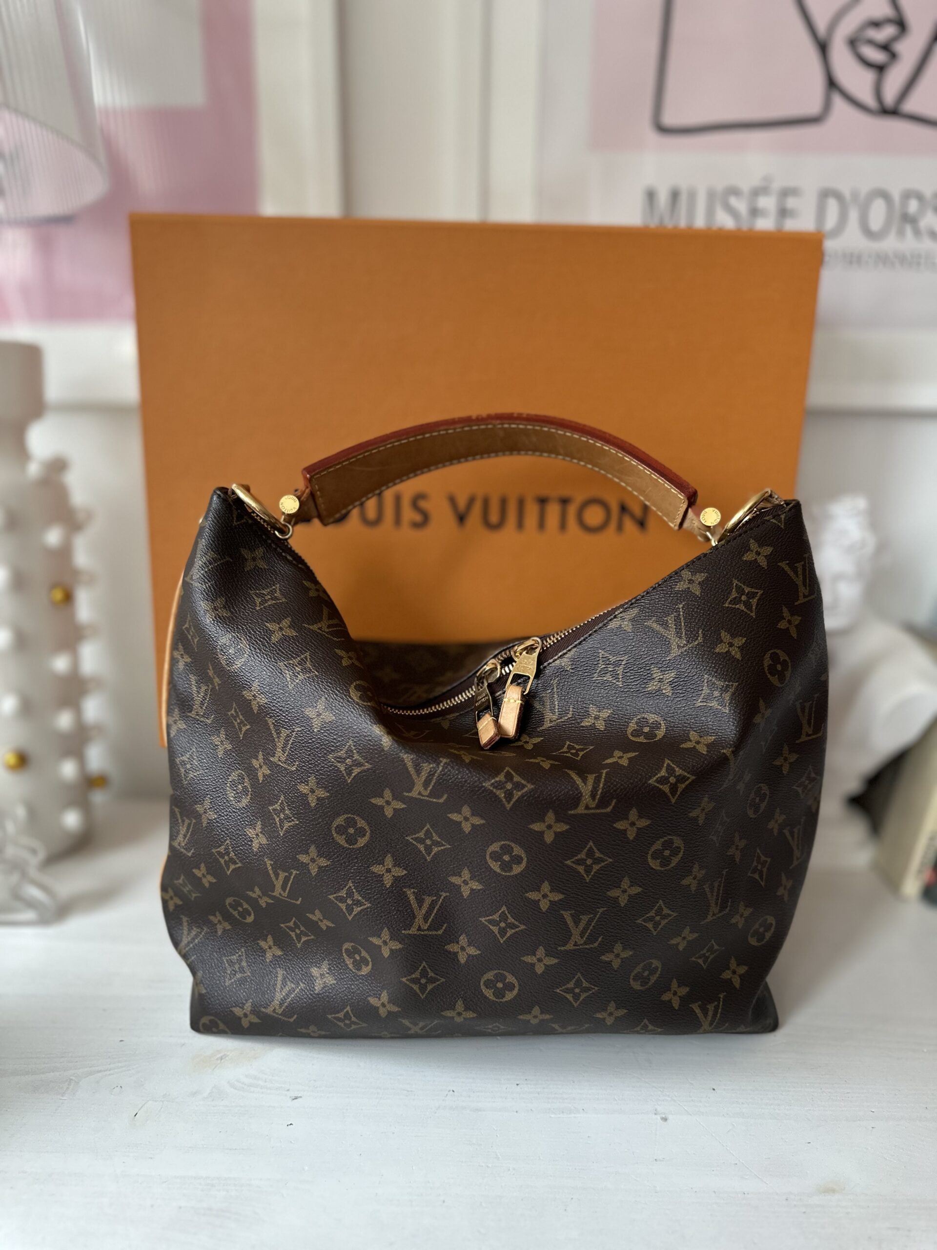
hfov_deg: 56.8
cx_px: 468
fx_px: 866
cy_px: 625
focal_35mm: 24
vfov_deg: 71.6
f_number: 1.78
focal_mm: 6.86
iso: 250
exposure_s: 1/64
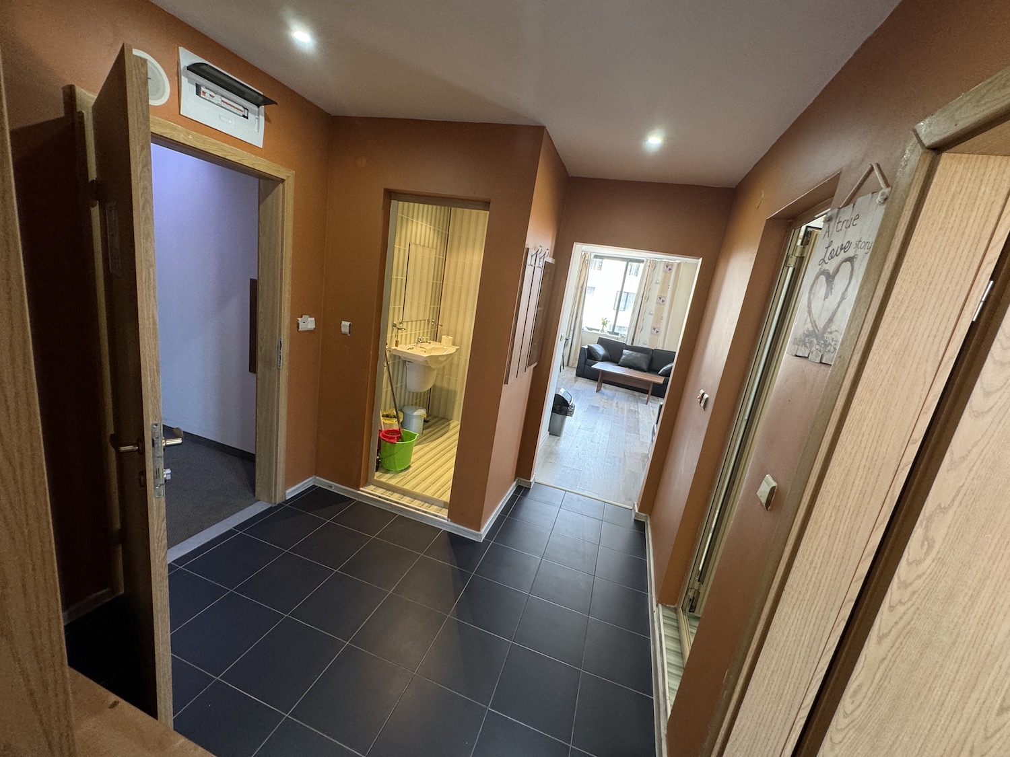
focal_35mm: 14
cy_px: 378
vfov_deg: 85.7
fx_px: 408
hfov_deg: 102.1
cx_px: 505
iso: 200
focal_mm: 2.22
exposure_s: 1/50
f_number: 2.2
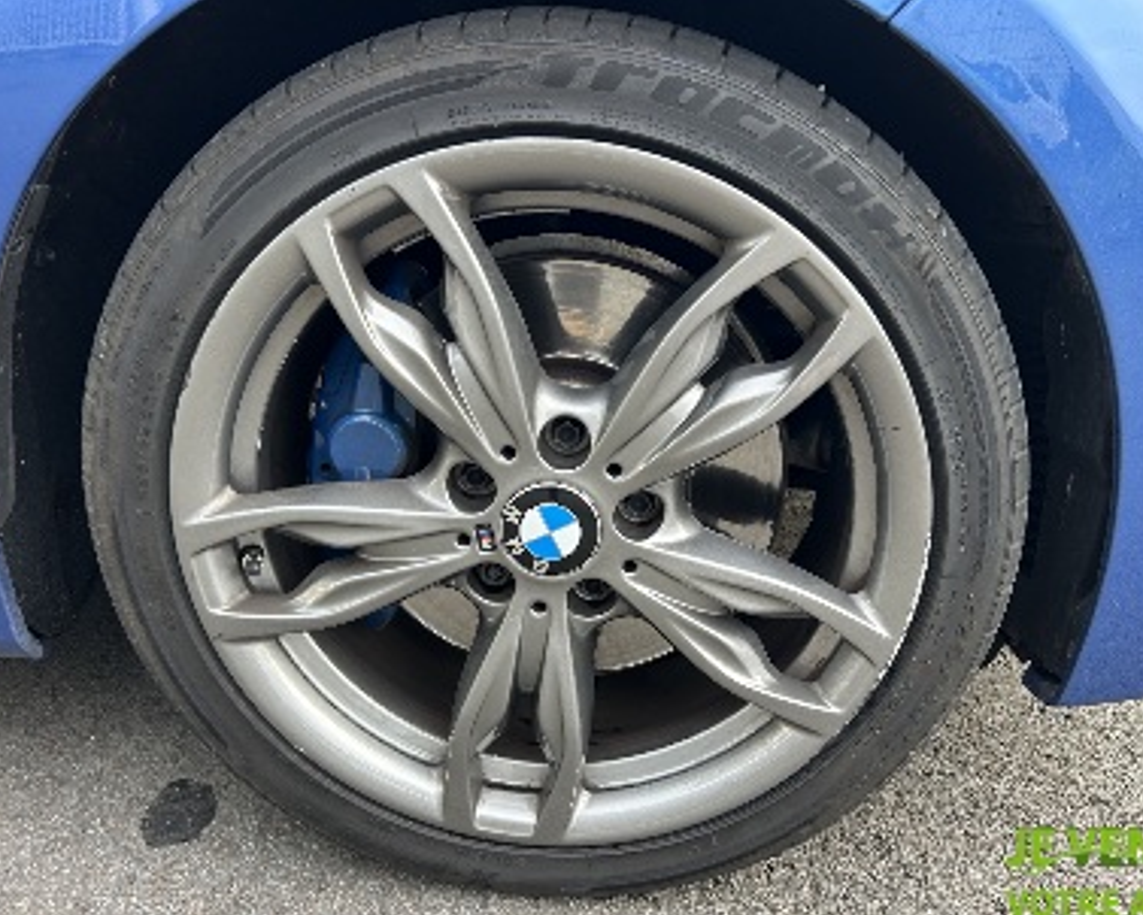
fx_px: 948
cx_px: 609
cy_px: 470
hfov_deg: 62.1
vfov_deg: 51.6
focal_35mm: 28
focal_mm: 5.7
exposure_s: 1/121
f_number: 1.5
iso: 64
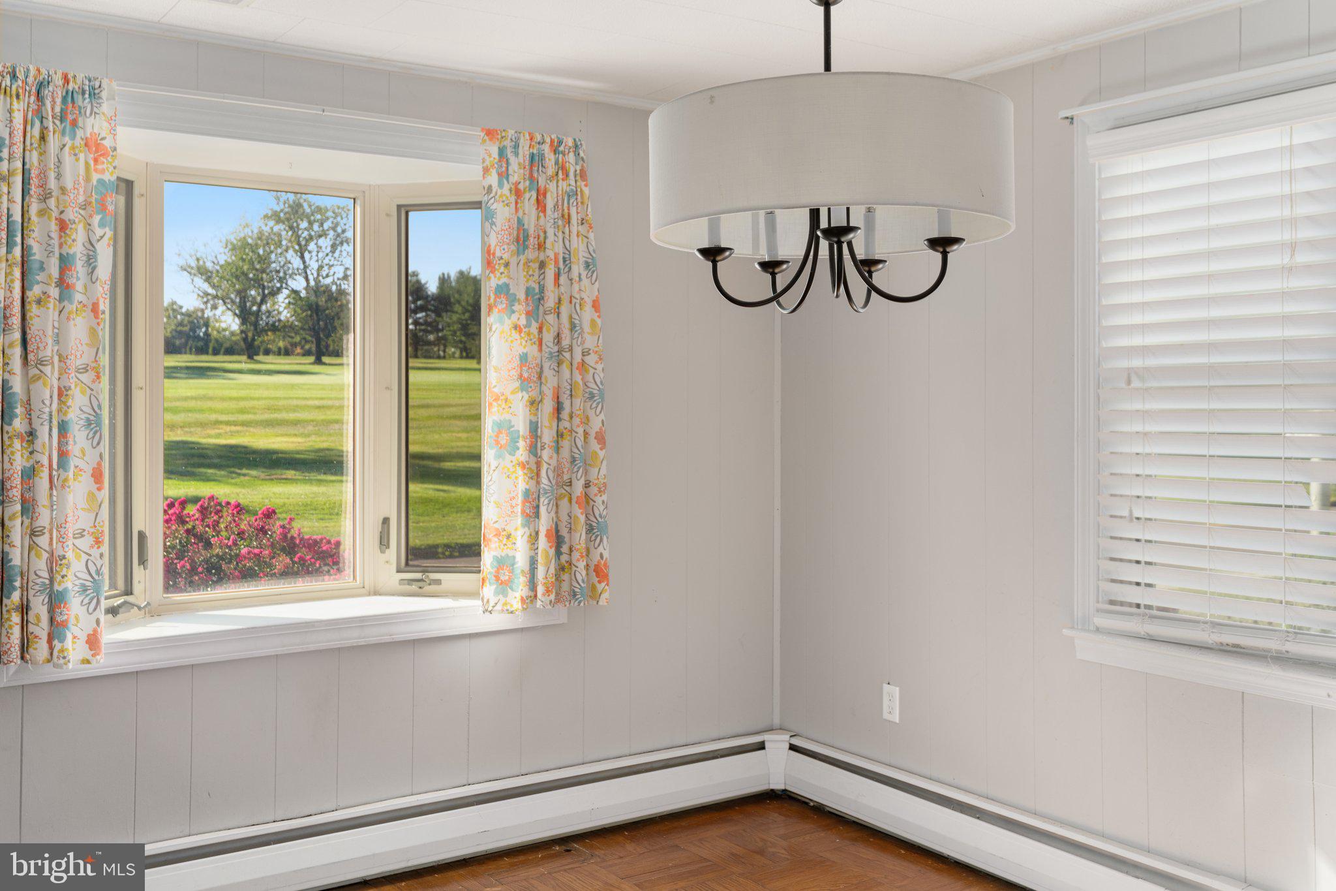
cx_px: 668
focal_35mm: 35
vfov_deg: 37.8
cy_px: 446
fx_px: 1299
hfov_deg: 54.4
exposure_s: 1/25
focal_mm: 35
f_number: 7.1
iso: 320
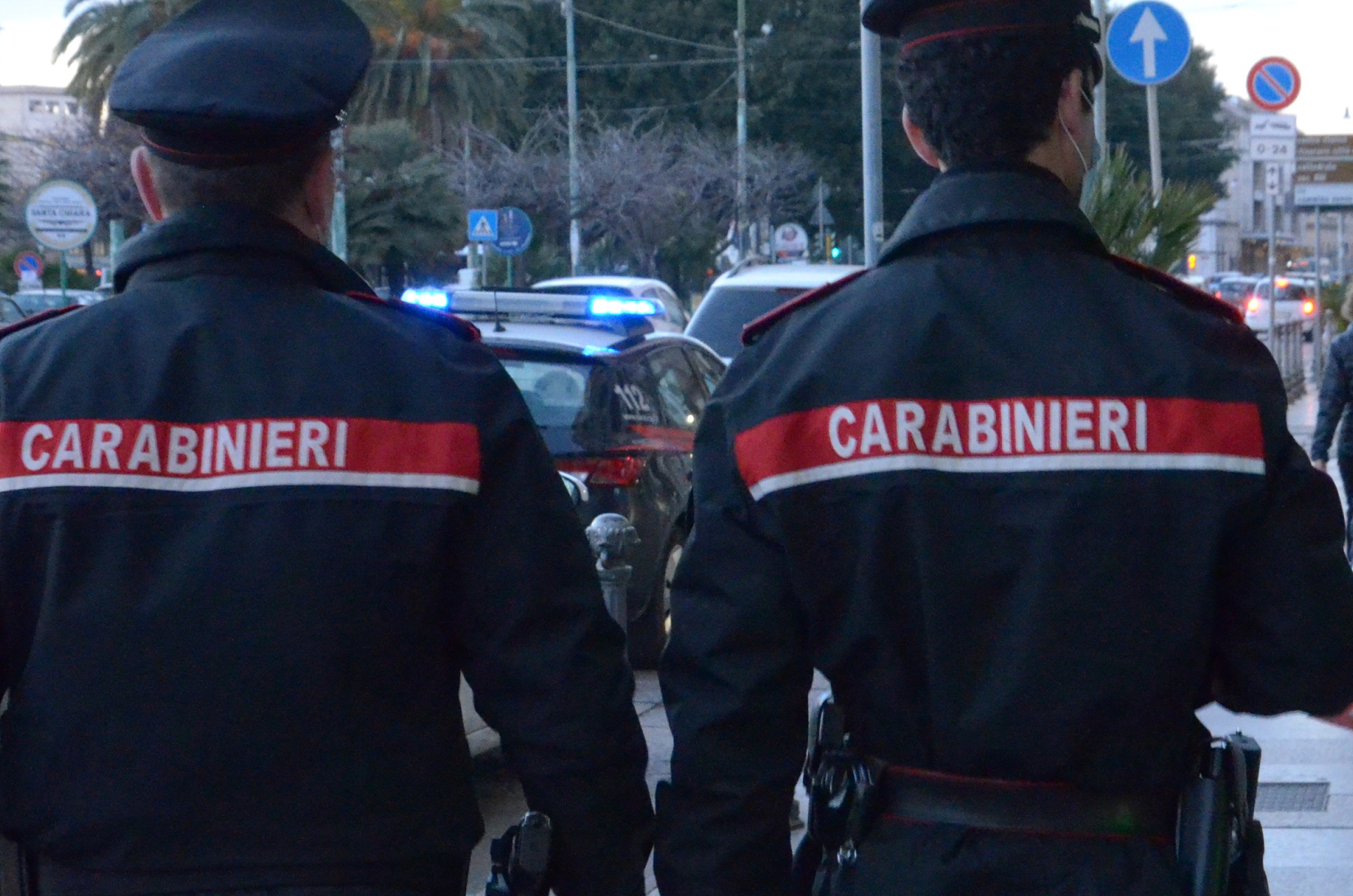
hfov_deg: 20.8
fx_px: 3676
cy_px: 360
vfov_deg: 13.9
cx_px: 784
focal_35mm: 98
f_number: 7.1
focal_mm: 32
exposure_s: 1/80
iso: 5000
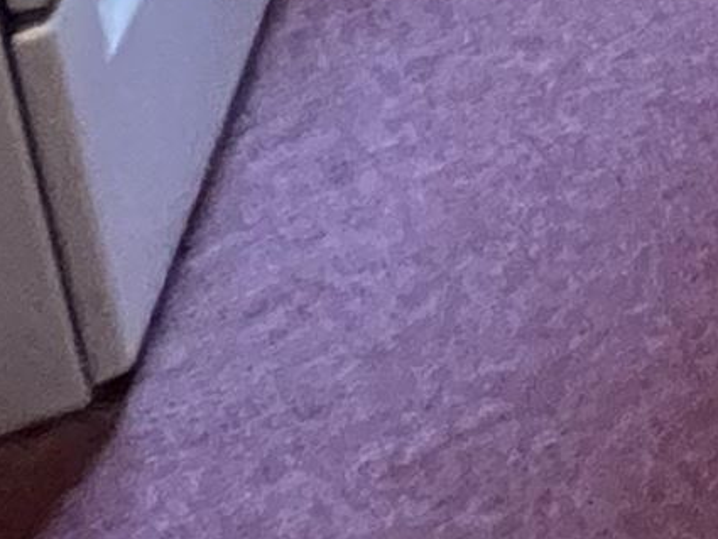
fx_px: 1950
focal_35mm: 94
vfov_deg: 10.6
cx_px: 2345
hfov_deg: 10.4
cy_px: -1107
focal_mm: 1.57
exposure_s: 1/60
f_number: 1.8
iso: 640
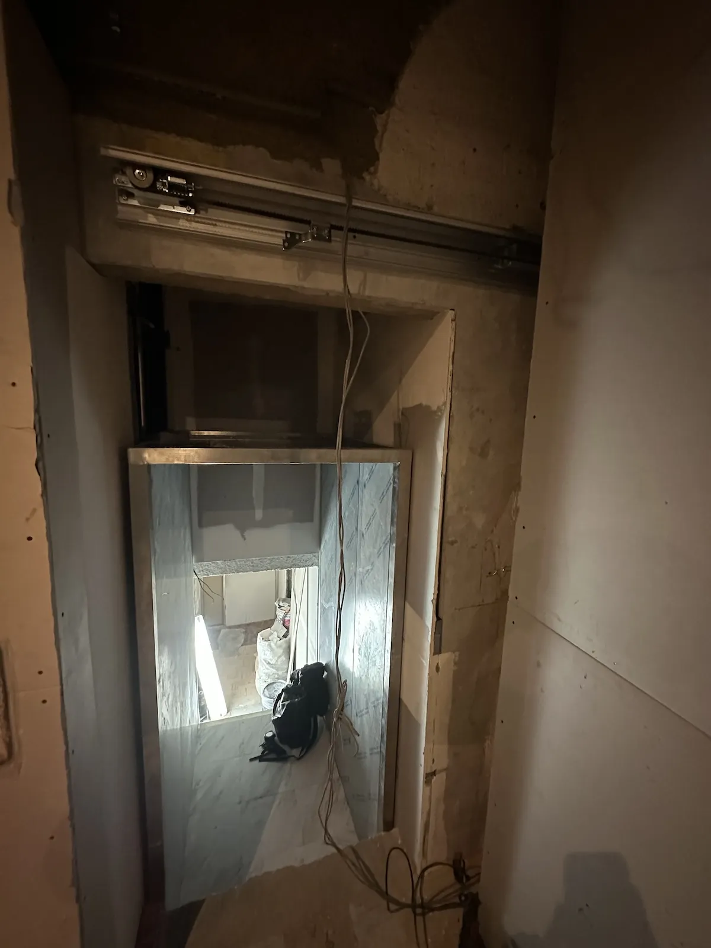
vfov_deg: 102.1
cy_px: 474
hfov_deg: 85.7
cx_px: 356
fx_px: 383
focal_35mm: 14
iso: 1250
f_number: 2.2
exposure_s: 1/40
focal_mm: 2.22
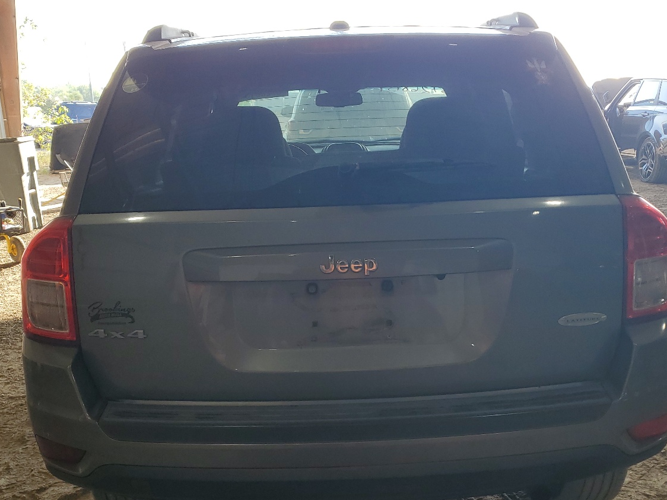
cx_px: 361
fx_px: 713
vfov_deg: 38.6
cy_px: 288
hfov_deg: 50.1
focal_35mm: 37
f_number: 1.5
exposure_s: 1/270
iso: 50
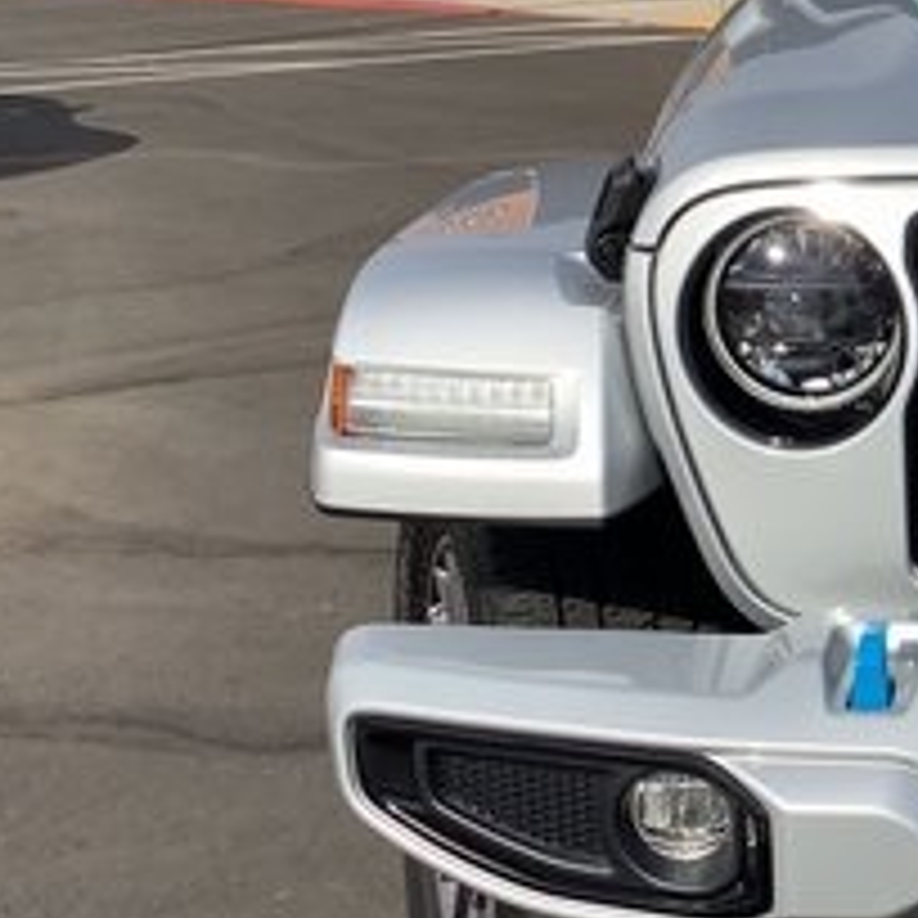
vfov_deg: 20.1
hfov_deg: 18.4
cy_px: 306
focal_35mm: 86
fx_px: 2580
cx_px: 1269
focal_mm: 3.3
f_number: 2.4
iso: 25
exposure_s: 1/1698
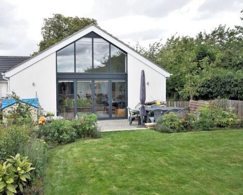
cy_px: 88
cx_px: 95
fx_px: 237
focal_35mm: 33
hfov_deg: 53.8
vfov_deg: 44.5
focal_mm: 17
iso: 100
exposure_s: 1/60
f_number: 5.6
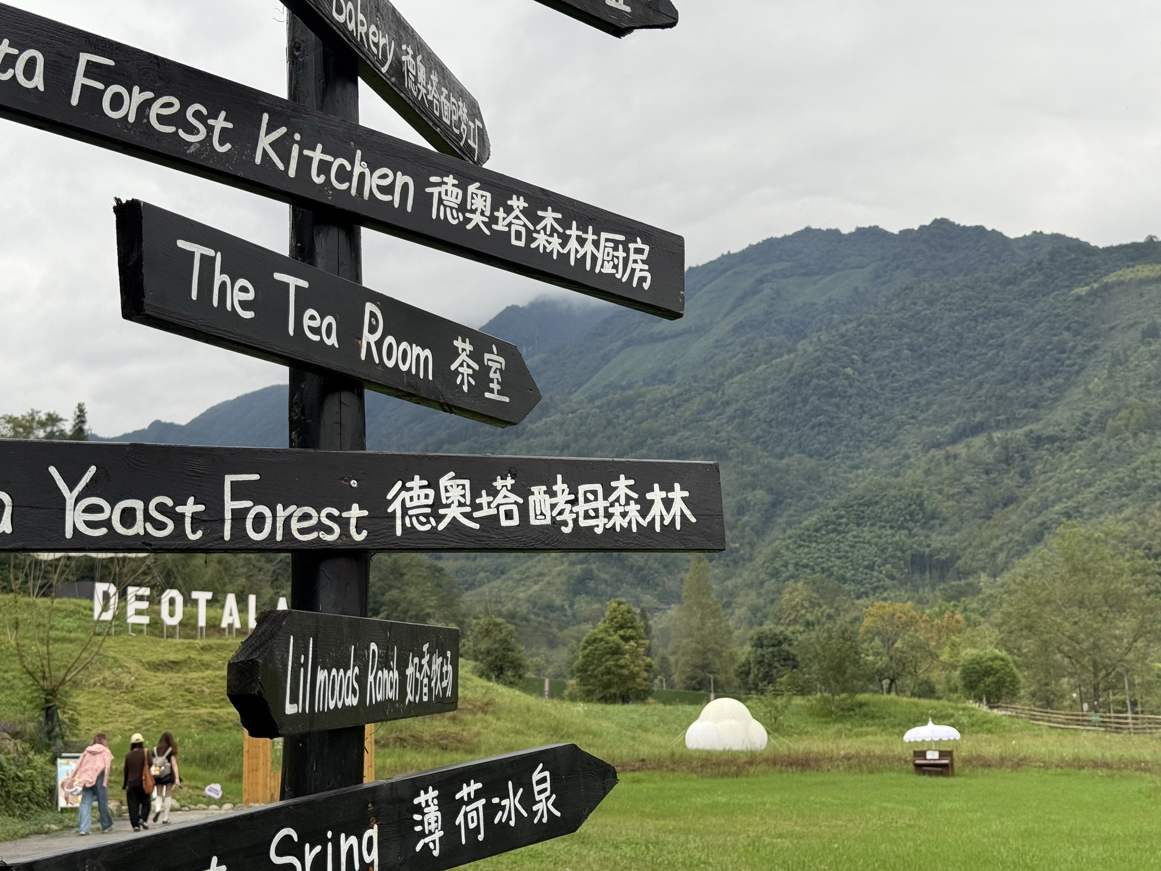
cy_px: 436
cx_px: 580
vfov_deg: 30.3
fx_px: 1610
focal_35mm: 48
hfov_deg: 39.7
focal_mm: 6.76
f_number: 1.78
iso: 80
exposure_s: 1/356
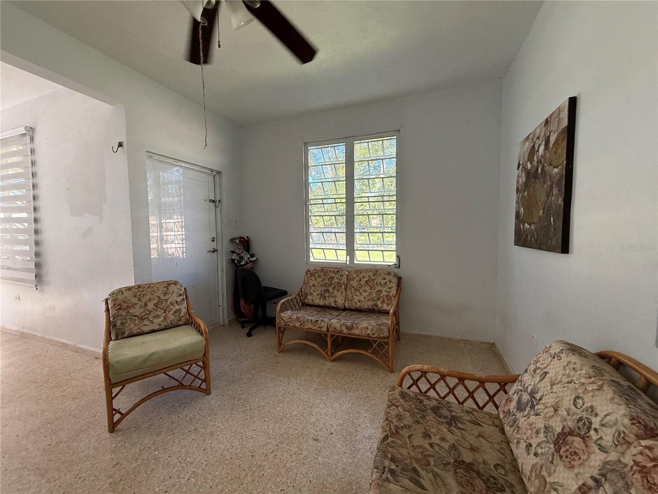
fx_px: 266
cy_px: 247
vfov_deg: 85.7
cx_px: 329
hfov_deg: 102.1
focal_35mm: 14
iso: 160
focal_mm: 2.22
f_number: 2.2
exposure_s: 1/99
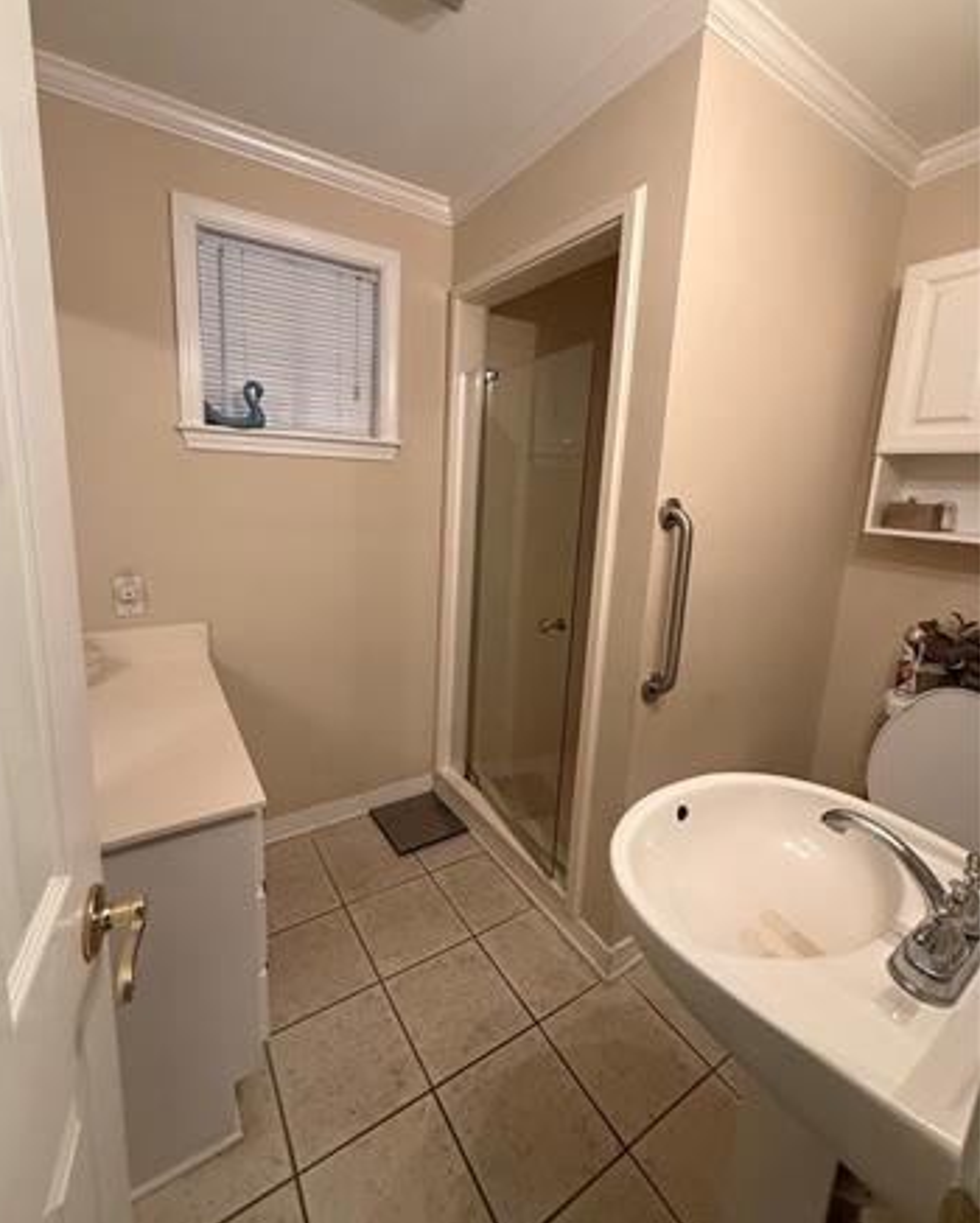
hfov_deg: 84.1
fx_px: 543
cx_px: 479
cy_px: 574
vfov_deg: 96.7
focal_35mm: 15
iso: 500
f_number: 2.2
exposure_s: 1/60
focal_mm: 2.22
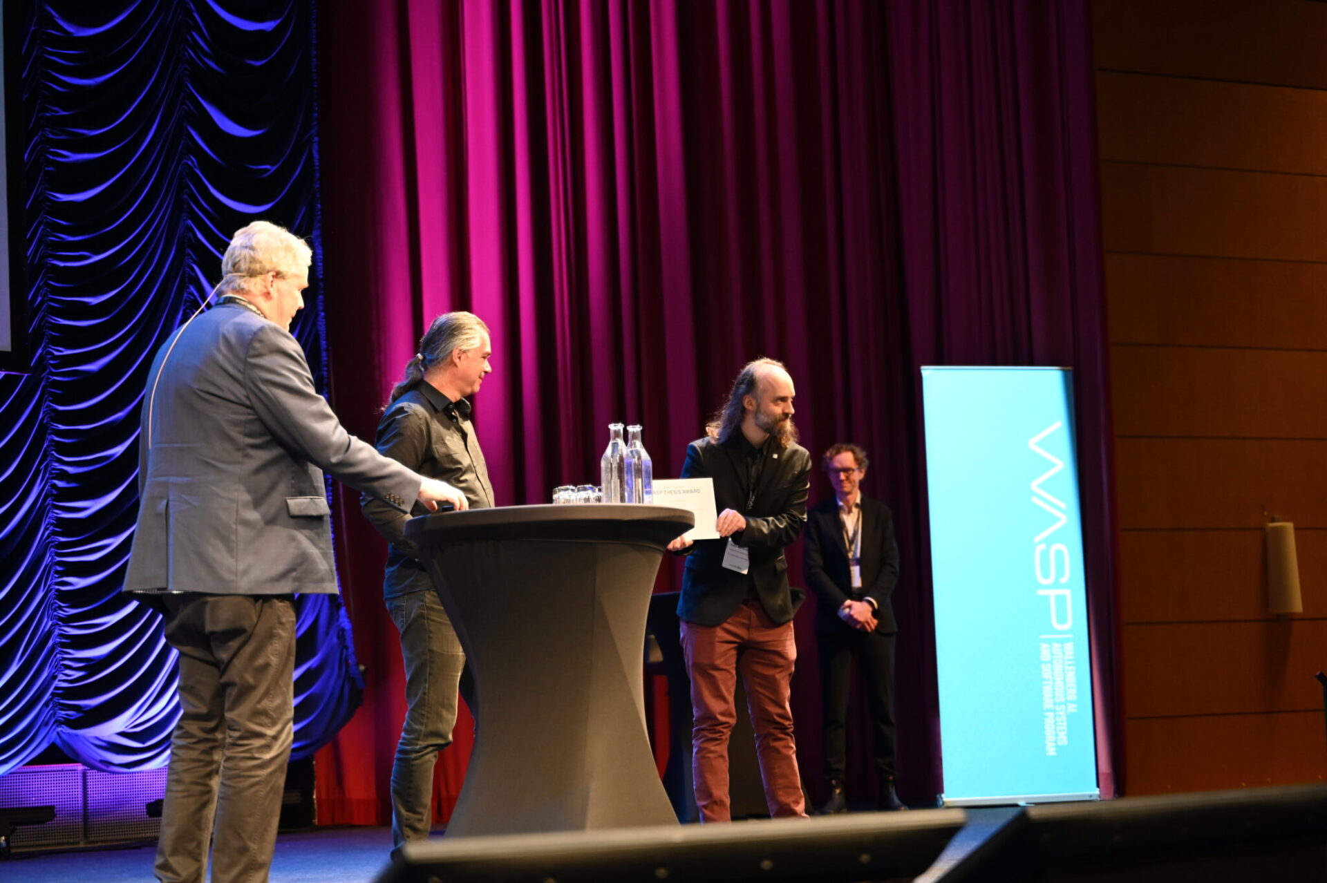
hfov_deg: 27.0
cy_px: 442
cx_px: 664
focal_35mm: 75
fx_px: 2763
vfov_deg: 18.2
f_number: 2.8
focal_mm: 75
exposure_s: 1/125
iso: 3200
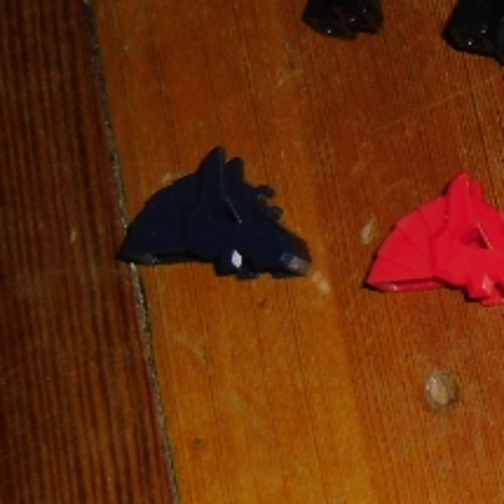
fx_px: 1466
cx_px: 872
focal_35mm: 89
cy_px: 394
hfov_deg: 16.7
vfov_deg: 19.3
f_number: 3.2
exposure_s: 1/60
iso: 100
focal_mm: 4.9
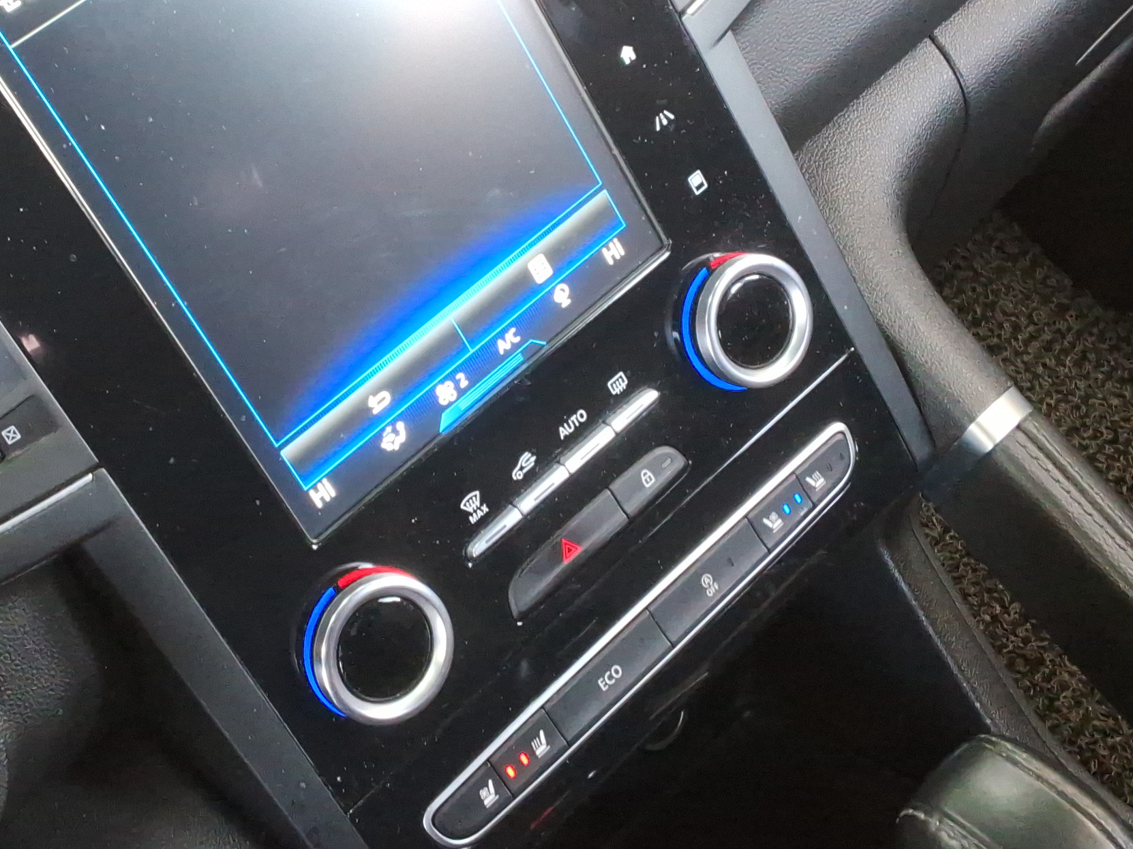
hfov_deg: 34.7
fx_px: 1800
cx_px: 421
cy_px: 263
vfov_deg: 26.4
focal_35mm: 55
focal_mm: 2.91
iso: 144
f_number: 1.9
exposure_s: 1/40
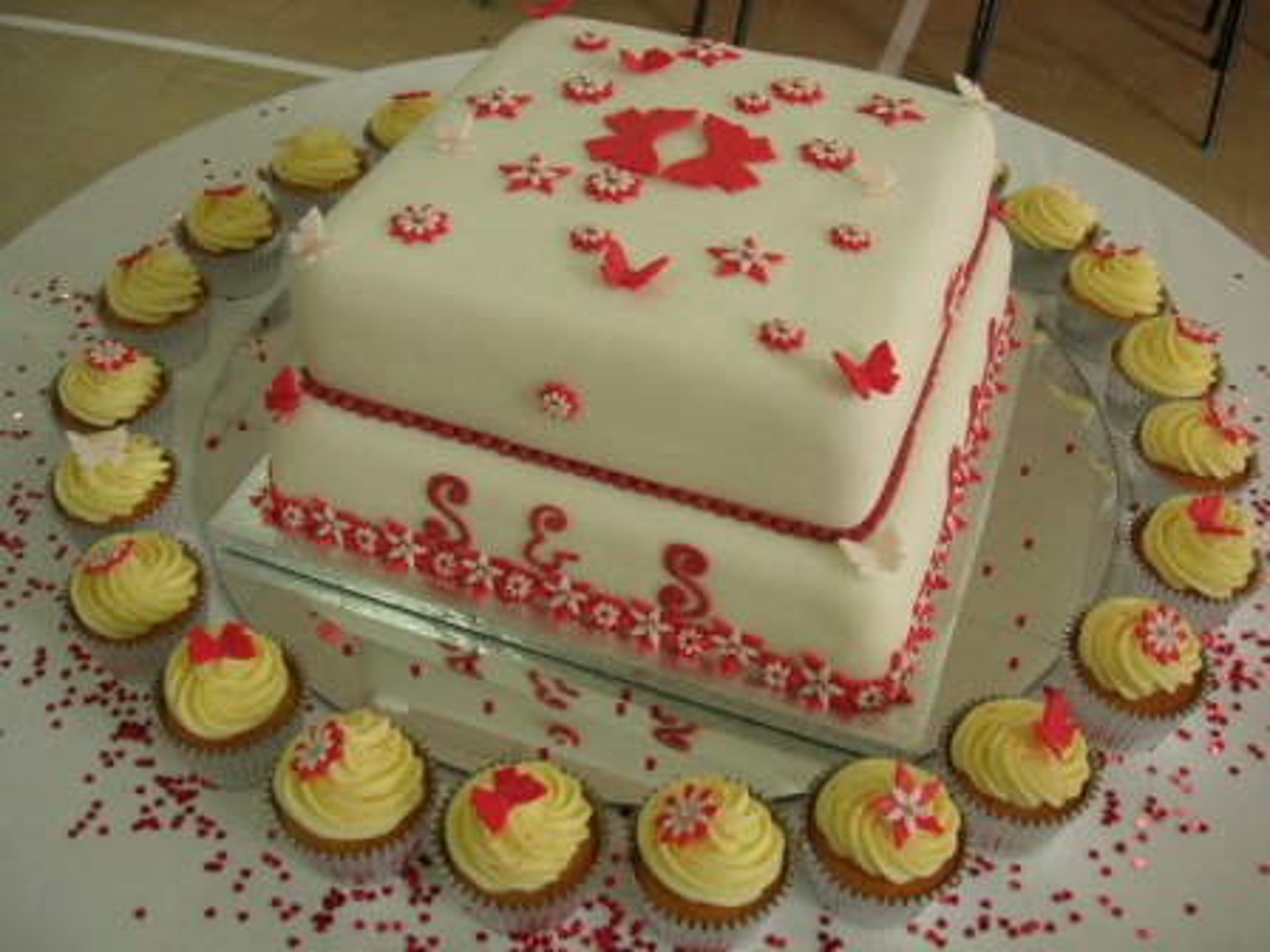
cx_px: 635
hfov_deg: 49.0
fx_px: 1394
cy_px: 476
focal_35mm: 38
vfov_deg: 37.7
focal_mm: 7.8
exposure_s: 1/65.6
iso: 64
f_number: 2.8
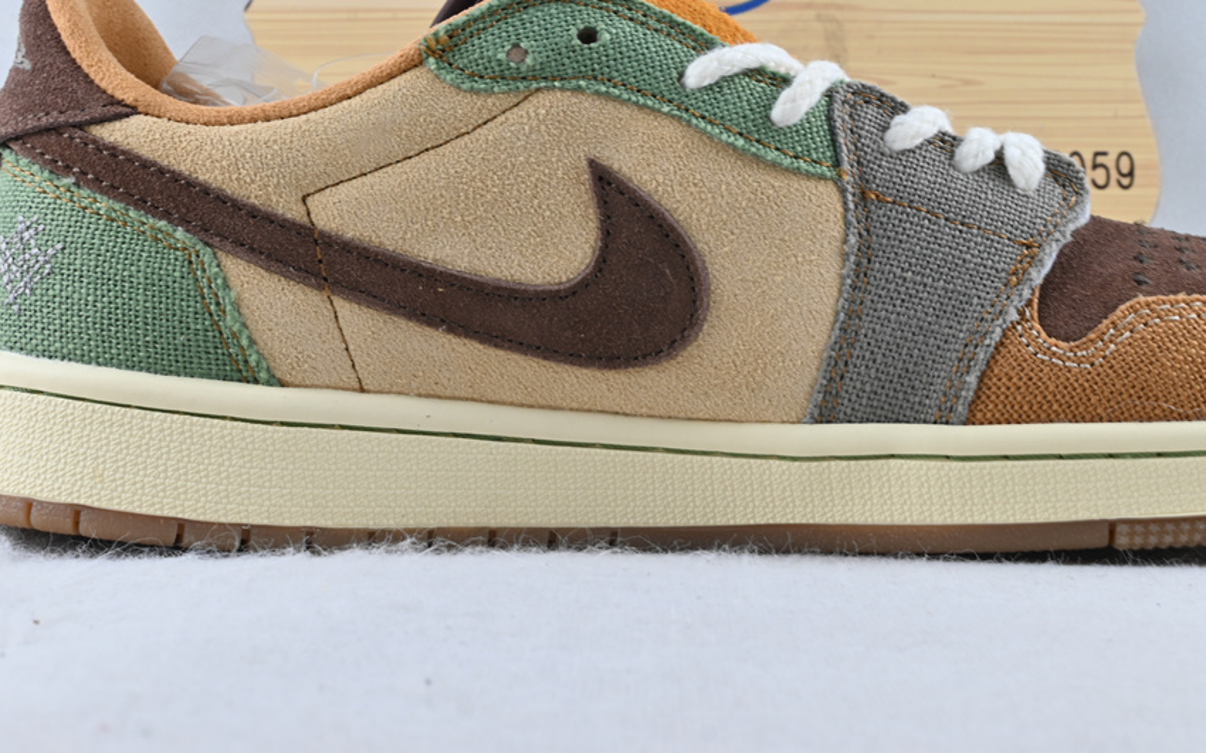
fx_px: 1951
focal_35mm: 59
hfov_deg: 34.2
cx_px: 724
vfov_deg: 21.7
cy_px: 216
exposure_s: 1/13
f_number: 10
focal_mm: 27.5
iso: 100
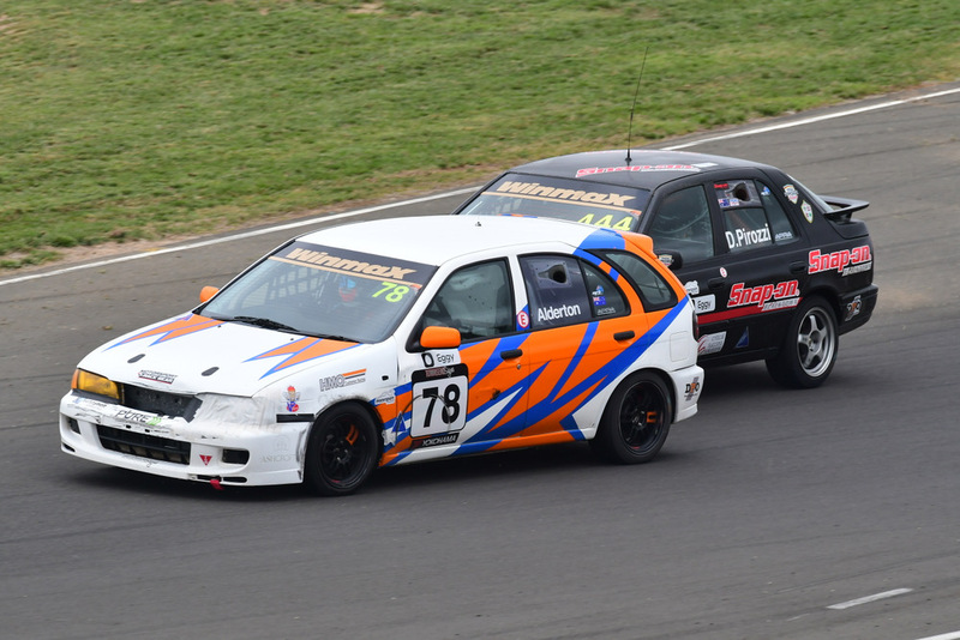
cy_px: 320
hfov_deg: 3.4
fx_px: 16005
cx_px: 480
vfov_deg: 2.3
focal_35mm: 600
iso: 640
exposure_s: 1/640
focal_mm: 400
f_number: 11
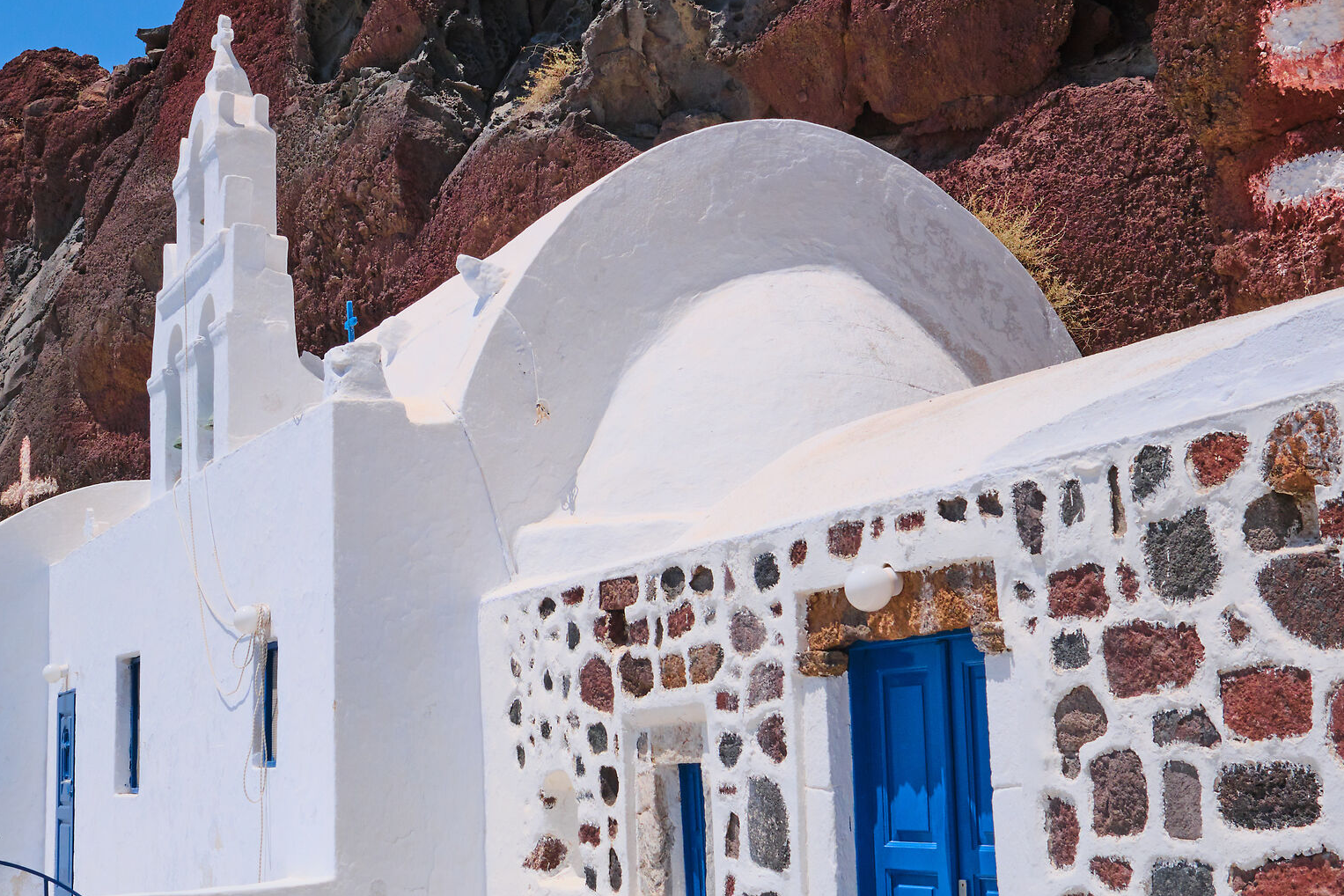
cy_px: 496
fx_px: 2053
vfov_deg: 24.6
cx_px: 460
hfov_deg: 35.9
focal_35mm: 55
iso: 640
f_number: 8
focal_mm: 23
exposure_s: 1/3000
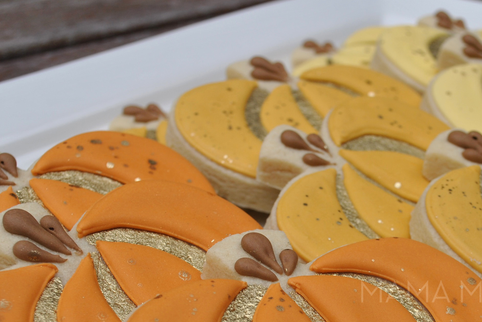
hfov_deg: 25.0
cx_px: 364
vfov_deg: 16.9
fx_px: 1072
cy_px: 283
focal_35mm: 80
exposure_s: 1/160
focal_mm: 26
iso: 100
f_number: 6.3
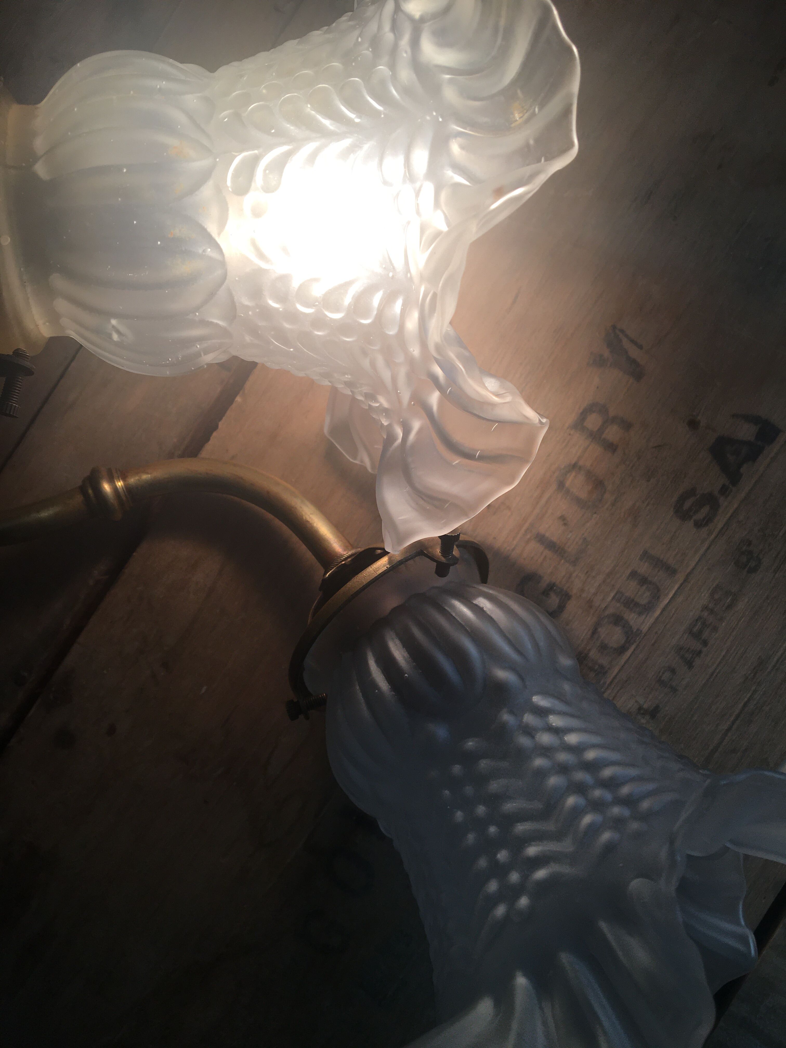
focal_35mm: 29
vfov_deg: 61.7
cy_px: 524
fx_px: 878
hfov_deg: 48.2
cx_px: 393
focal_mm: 4.15
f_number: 2.2
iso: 25
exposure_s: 1/221
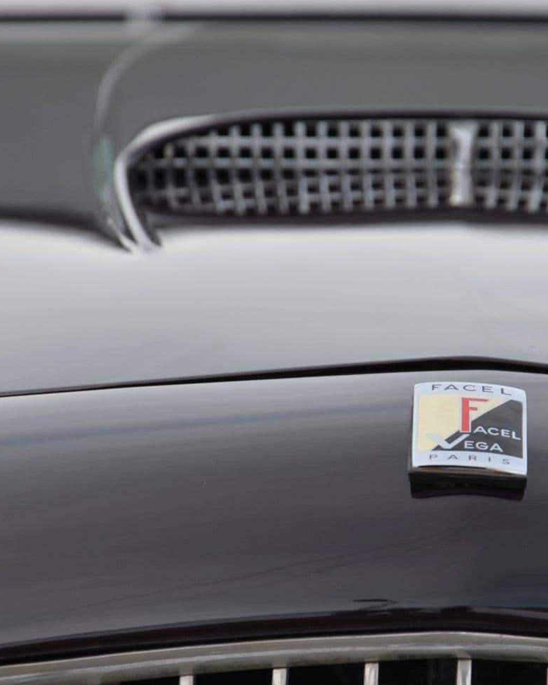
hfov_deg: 5.6
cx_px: 418
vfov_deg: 7.1
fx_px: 5552
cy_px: 388
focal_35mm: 274
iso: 200
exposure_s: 1/180
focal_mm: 105
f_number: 6.7
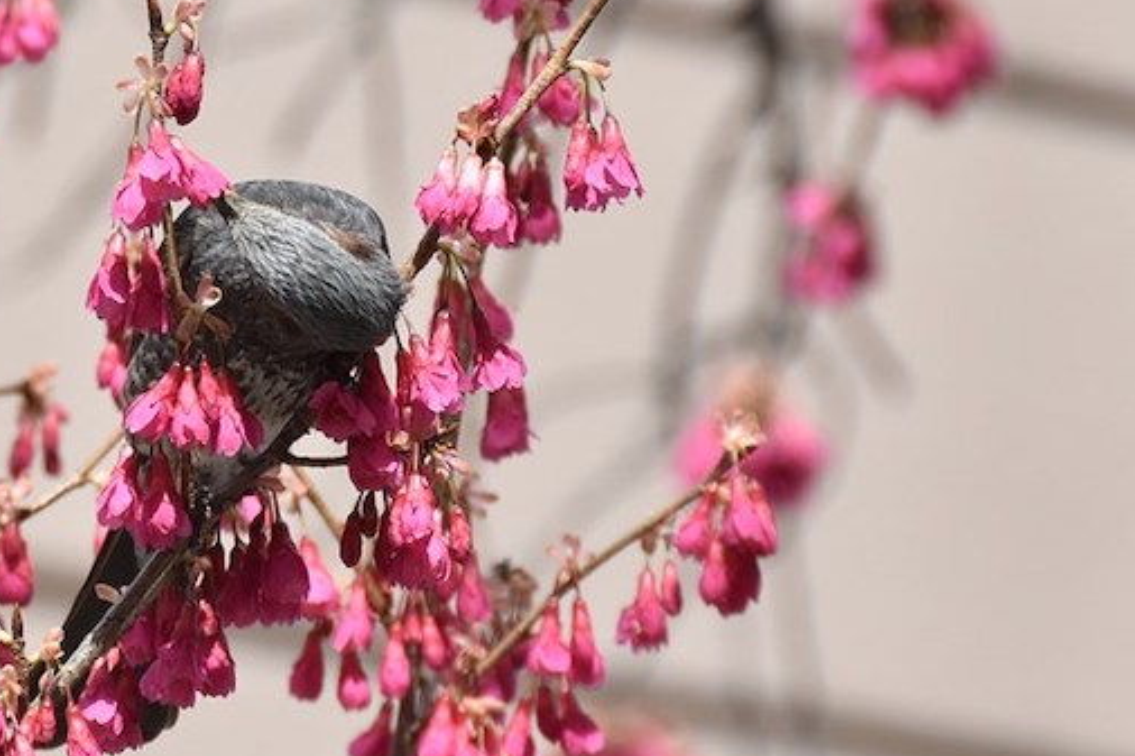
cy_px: 251
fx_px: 22439
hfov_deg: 2.9
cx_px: 310
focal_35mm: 712
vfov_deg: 1.9
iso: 400
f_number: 6.3
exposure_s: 1/800
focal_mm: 200
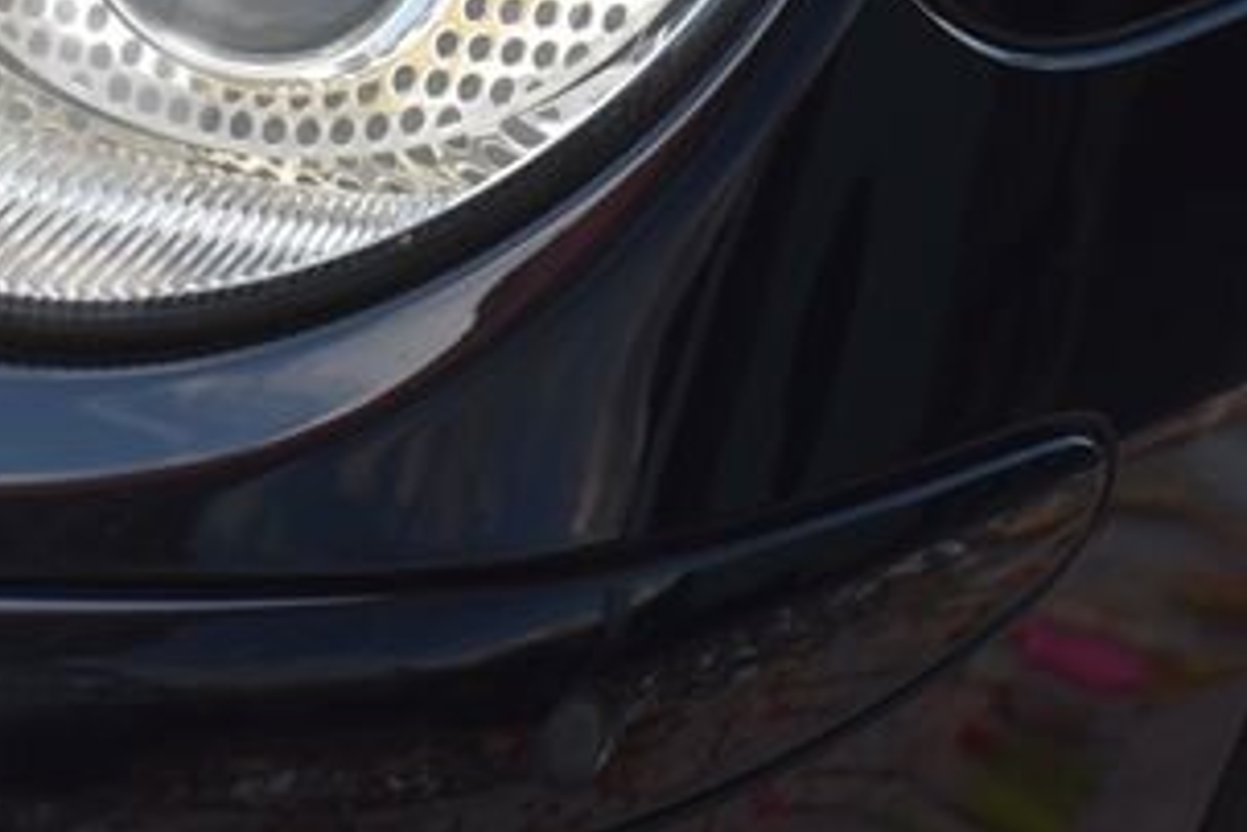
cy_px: -262
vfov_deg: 3.4
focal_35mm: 405
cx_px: 0
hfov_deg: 5.1
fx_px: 14028
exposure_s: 1/160
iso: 500
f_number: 6.3
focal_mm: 120
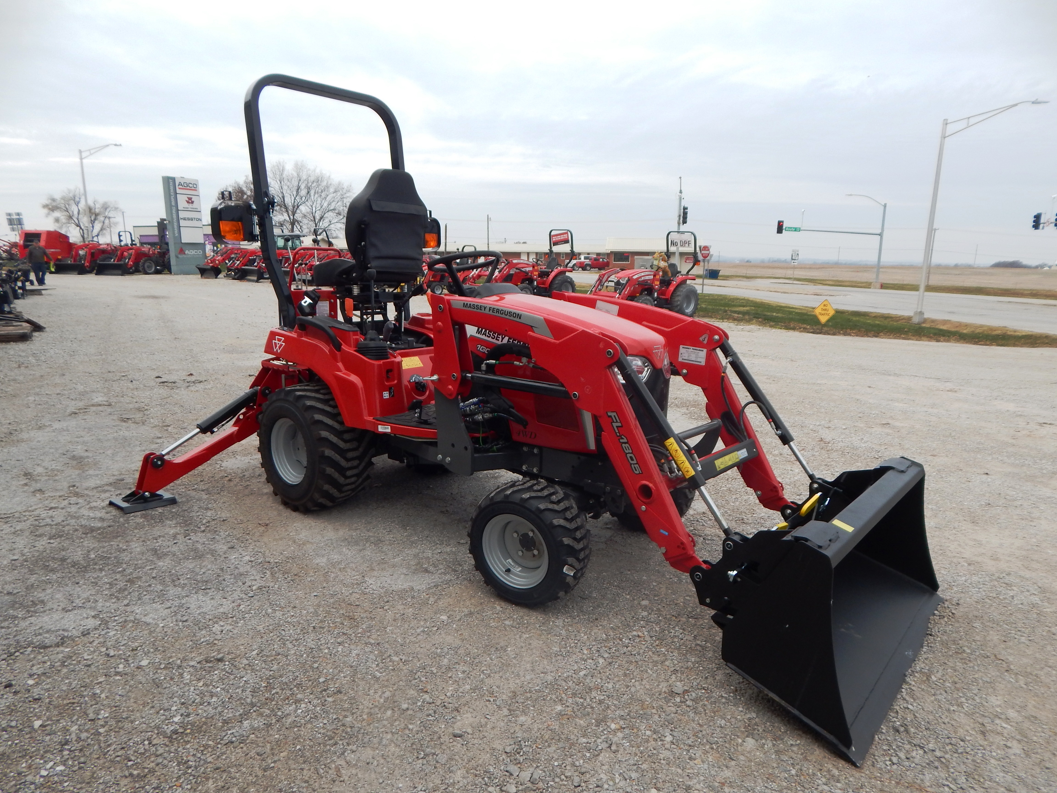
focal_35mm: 22
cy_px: 396
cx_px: 528
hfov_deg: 76.4
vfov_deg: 61.1
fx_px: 672
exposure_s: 1/250
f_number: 3
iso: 125
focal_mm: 4
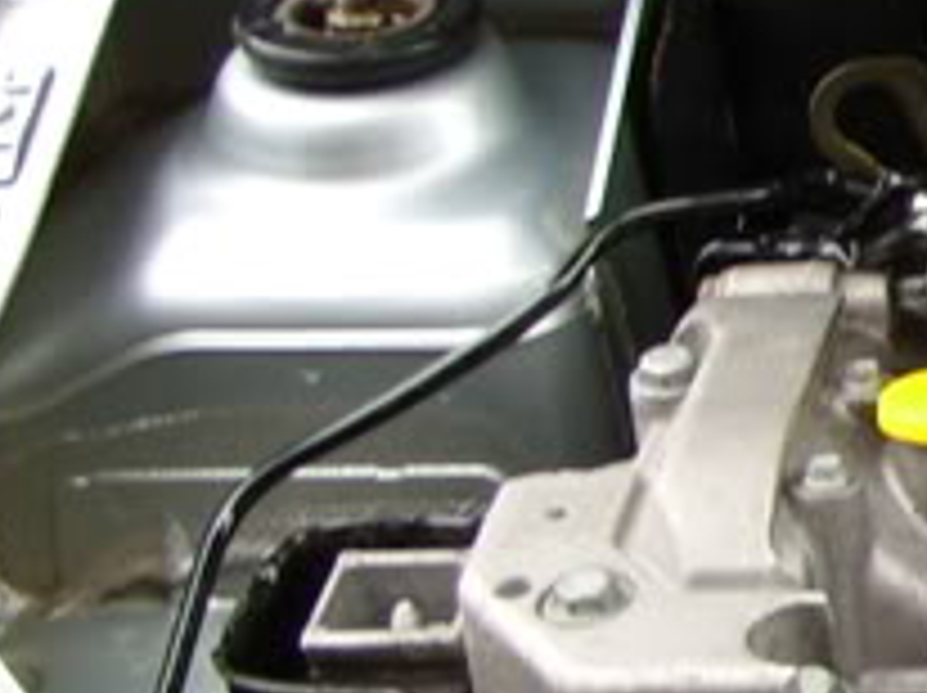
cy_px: 369
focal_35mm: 189
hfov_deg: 9.6
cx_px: 1962
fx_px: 5055
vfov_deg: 7.8
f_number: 2.8
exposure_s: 1/96
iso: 50
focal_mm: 7.8
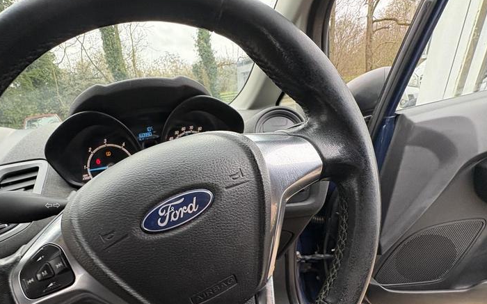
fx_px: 252
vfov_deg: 59.2
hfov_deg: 86.8
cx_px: 193
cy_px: 225
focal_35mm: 19
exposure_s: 1/99
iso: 125
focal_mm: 2.22
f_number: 2.2
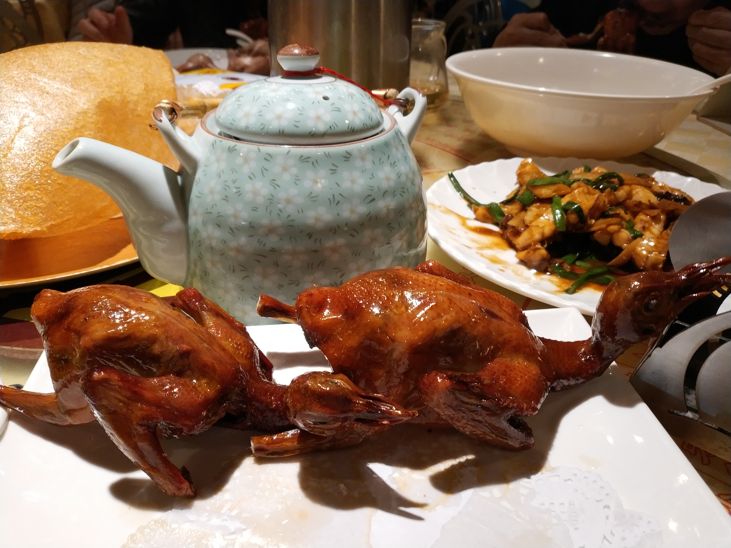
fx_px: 676
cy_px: 274
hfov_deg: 56.8
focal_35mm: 32
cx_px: 366
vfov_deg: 44.2
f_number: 2
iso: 431
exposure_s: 1/25
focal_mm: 4.5
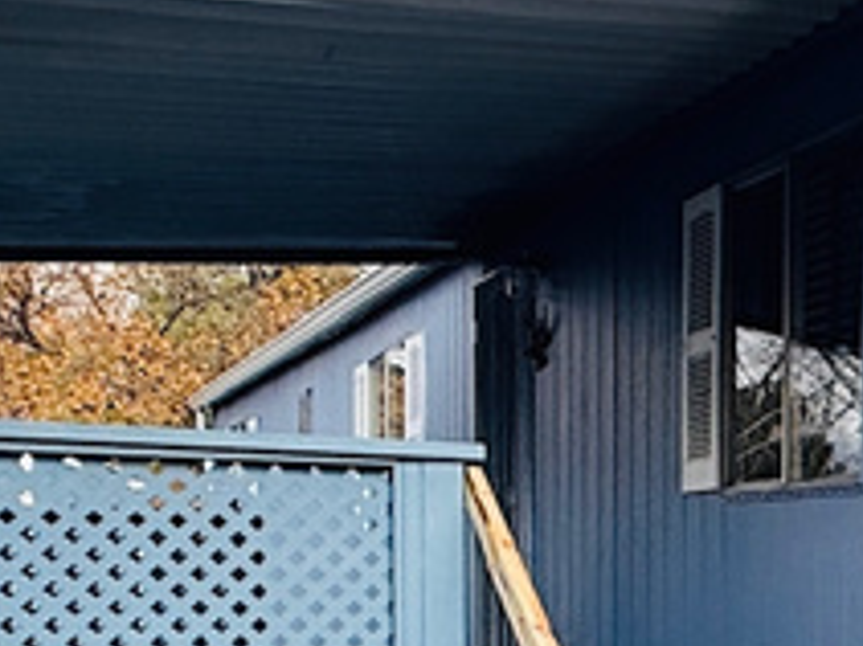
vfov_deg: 21.0
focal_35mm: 68
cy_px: 605
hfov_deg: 23.7
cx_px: 1239
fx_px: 1694
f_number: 2.2
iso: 50
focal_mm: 2.22
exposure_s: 1/742
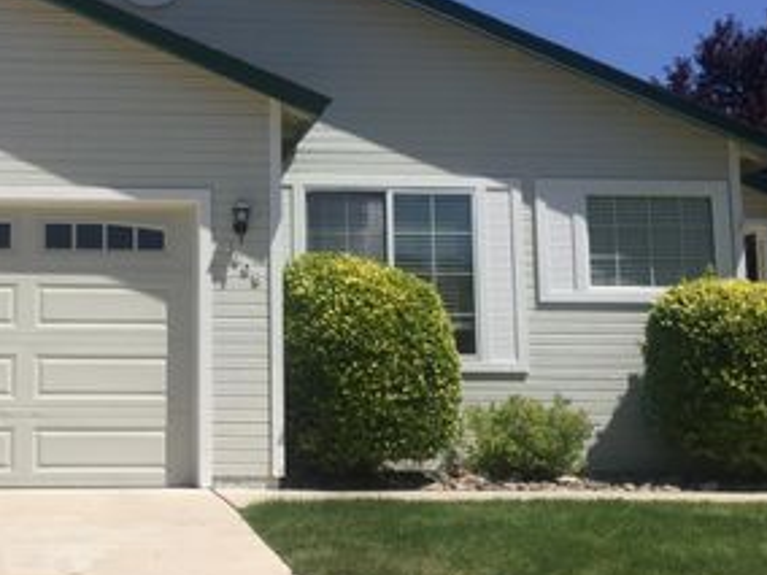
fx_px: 1130
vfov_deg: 28.5
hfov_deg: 36.2
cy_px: 255
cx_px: 146
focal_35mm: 51
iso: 32
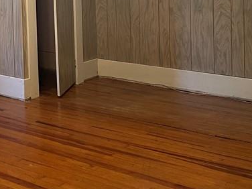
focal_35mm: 68
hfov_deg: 26.3
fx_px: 495
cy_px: -11
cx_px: -27
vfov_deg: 20.7
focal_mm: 5.1
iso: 200
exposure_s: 1/60
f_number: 1.6
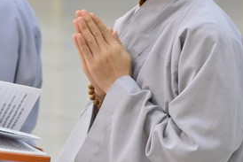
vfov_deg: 4.8
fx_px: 1925
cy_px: -28
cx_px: 58
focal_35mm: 285
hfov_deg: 7.2
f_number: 5
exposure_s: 1/80
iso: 3200
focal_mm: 120
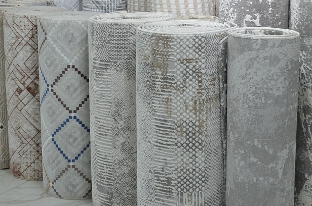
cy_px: 6
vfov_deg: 18.2
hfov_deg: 27.3
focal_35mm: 73
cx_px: 243
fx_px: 631
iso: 400
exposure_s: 1/100
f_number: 5
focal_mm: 20
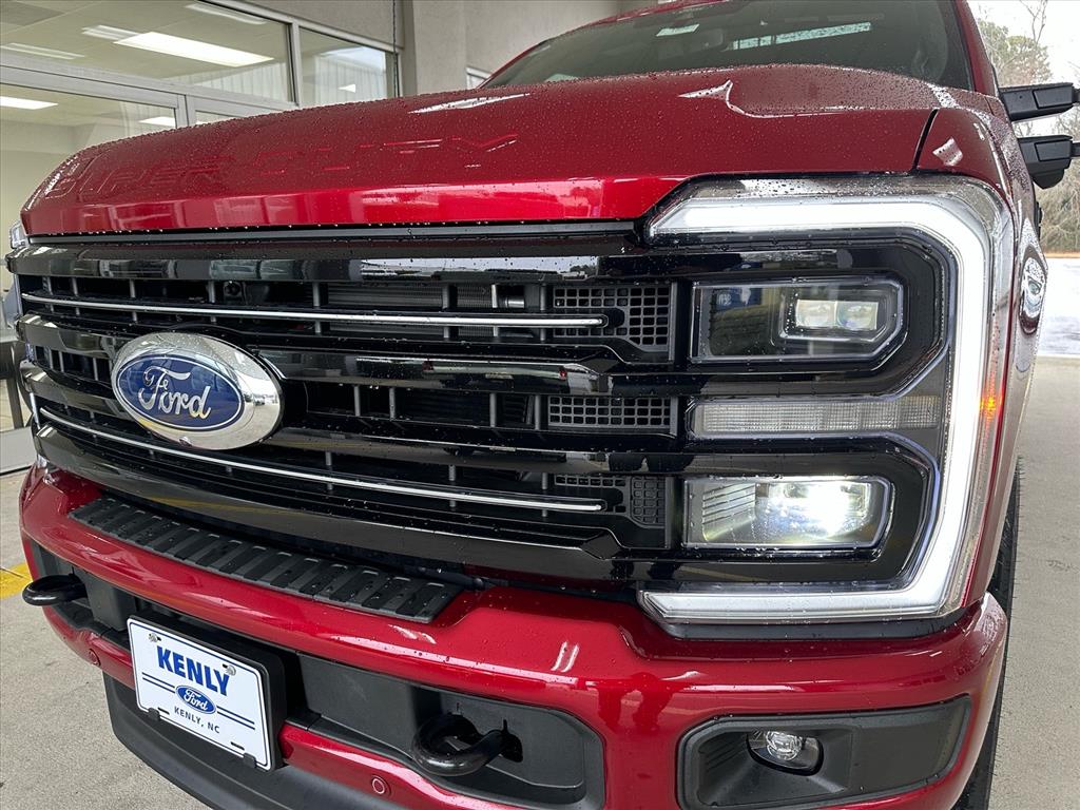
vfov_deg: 56.8
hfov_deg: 71.6
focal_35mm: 24
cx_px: 540
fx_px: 749
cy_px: 405
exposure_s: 1/100
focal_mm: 6.86
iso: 200
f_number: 1.78
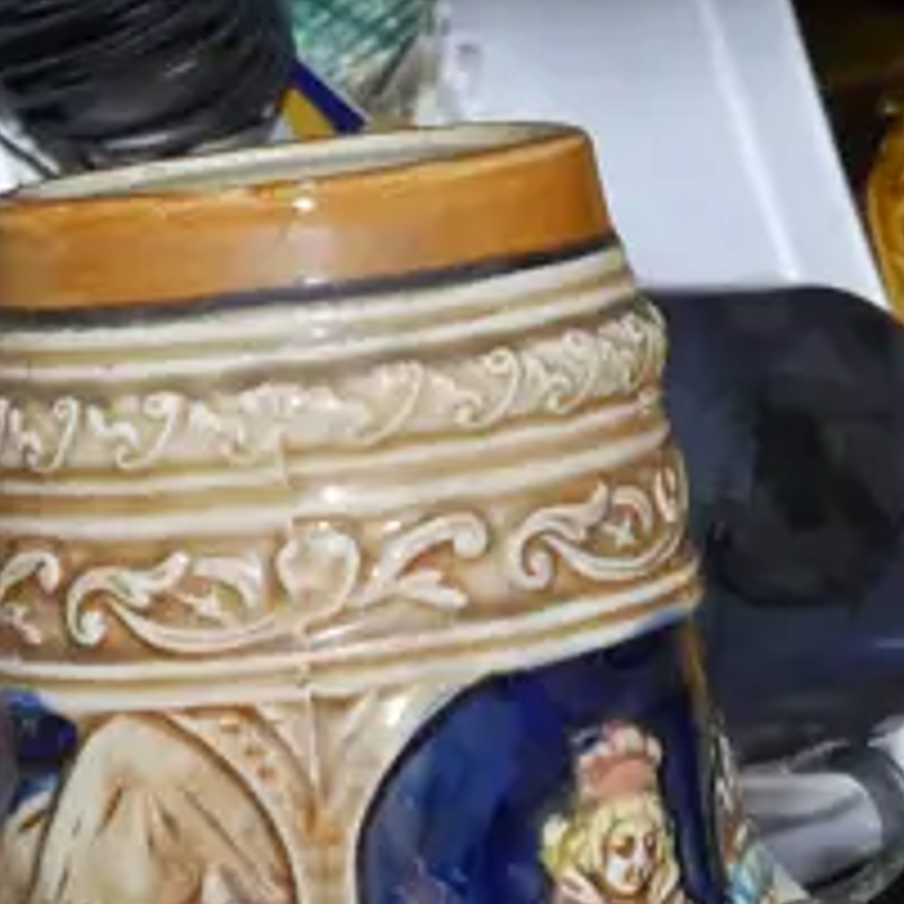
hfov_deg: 8.1
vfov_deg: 8.1
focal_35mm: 216
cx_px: 454
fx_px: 6382
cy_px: 722
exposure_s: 1/60
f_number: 5.2
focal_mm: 24
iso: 640
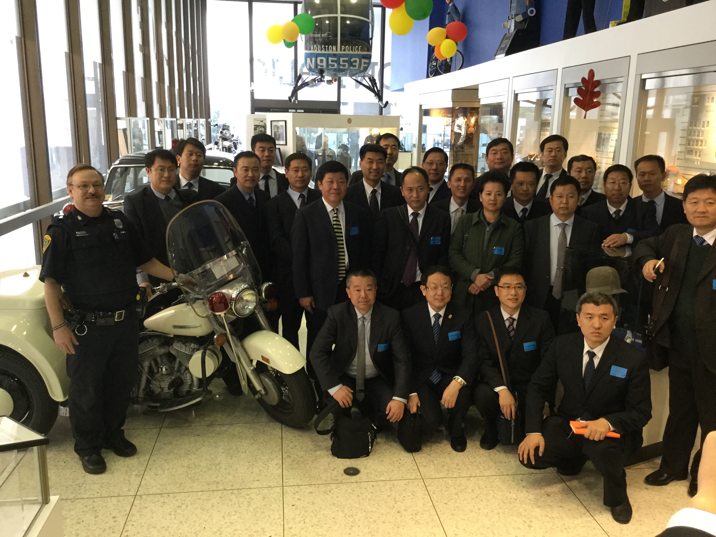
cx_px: 358
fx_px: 641
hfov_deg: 58.4
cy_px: 268
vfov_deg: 45.4
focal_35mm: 31
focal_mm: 3.3
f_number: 2.4
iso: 100
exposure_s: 1/30
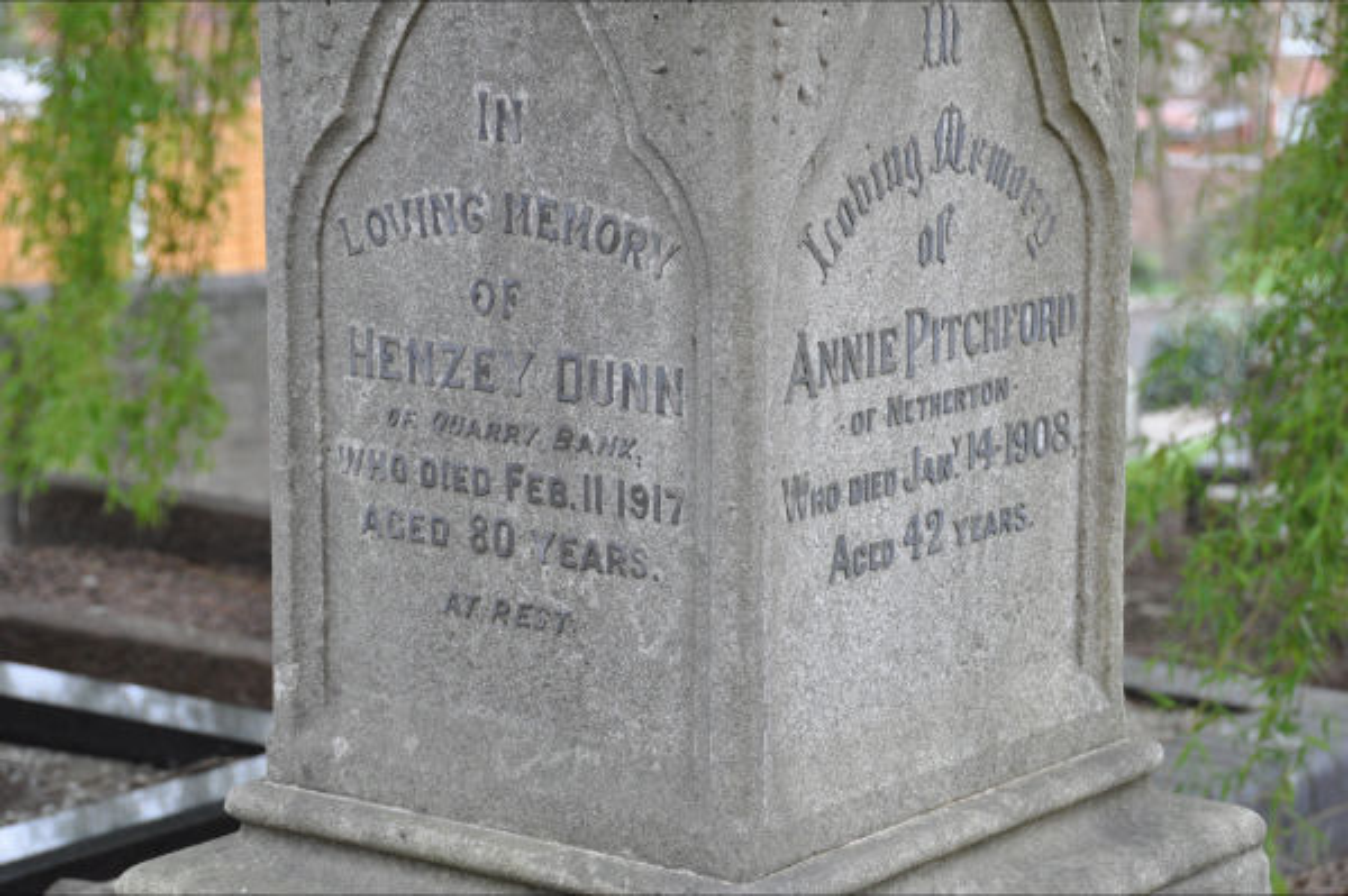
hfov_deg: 21.9
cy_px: 448
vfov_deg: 14.7
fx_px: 3479
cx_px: 674
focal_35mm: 93
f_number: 7.1
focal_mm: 62
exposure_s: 1/200
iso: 2000
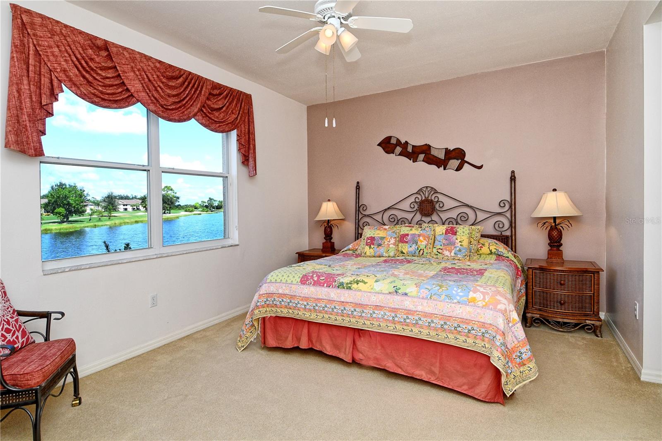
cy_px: 220
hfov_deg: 90.0
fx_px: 331
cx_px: 331
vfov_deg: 67.4
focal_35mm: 18
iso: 640
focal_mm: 12
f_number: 11
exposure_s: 1/250
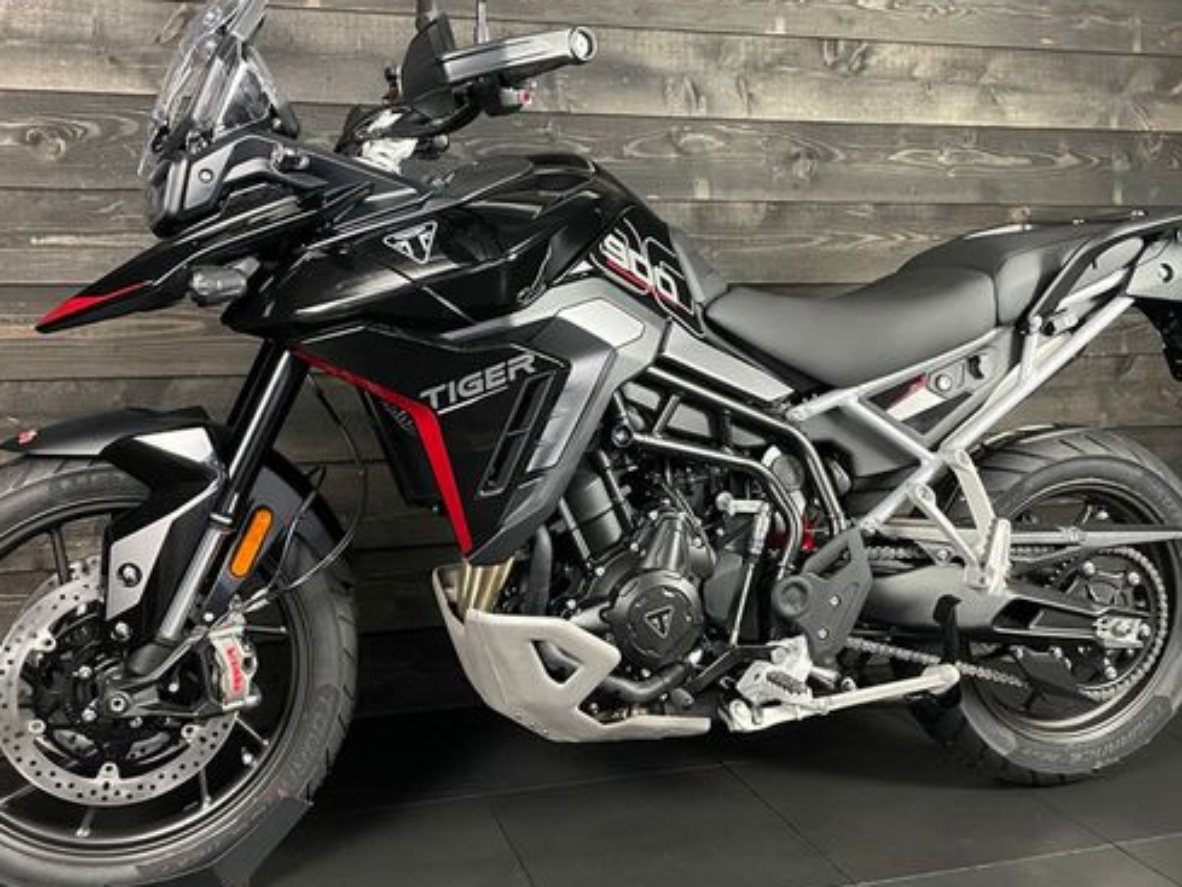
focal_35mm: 34
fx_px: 1161
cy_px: 394
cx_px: 529
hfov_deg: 53.8
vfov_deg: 41.7
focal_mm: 4.2
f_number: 1.6
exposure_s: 1/33
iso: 640
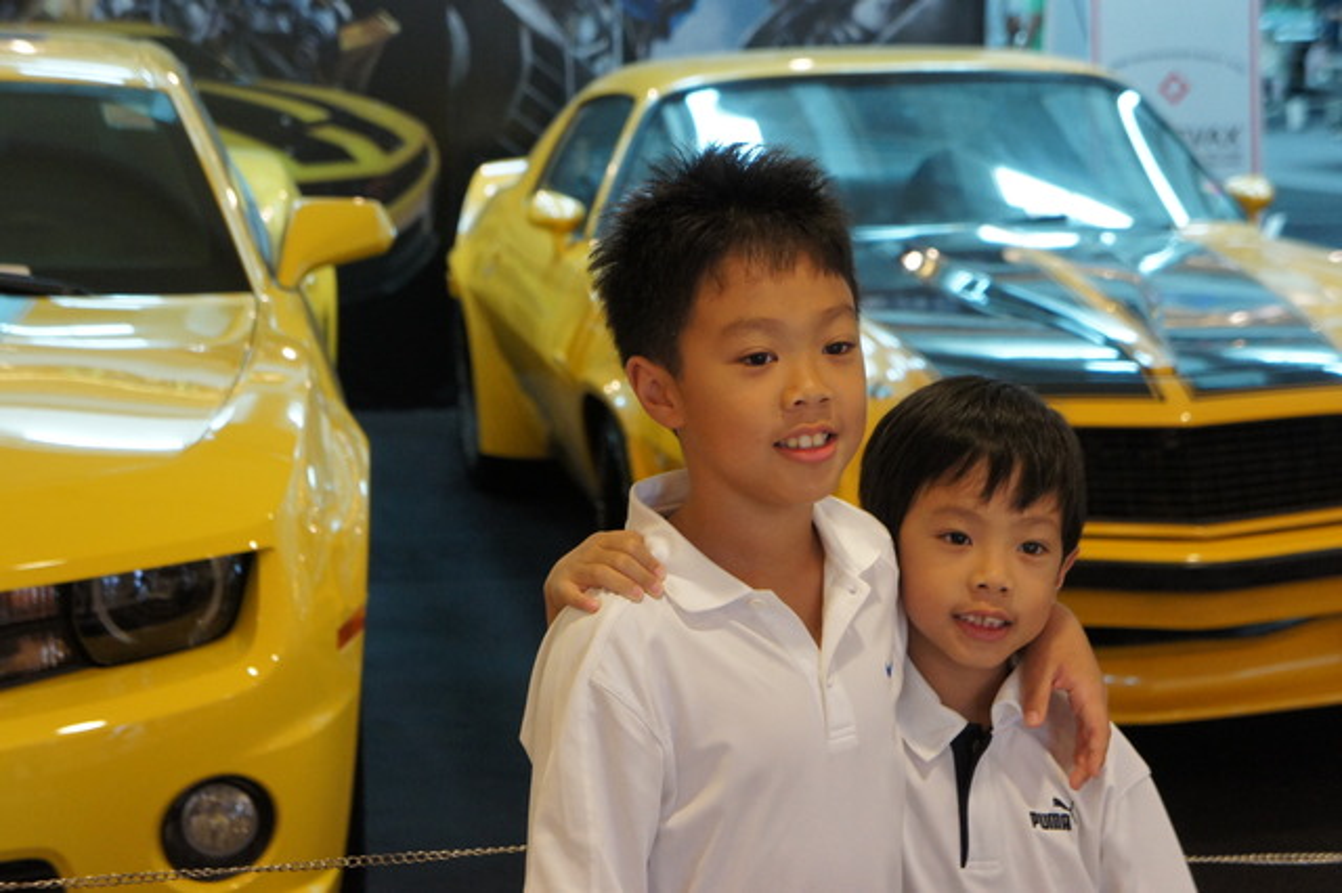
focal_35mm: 82
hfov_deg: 24.6
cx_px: 671
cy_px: 446
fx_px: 3074
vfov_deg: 16.5
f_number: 5.6
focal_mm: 55
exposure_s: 1/60
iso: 1600
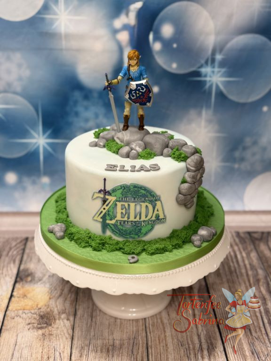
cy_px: 180
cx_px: 136
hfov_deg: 30.3
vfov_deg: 39.7
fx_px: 501
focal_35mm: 48
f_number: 1.78
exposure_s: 1/50
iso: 64
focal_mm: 6.76
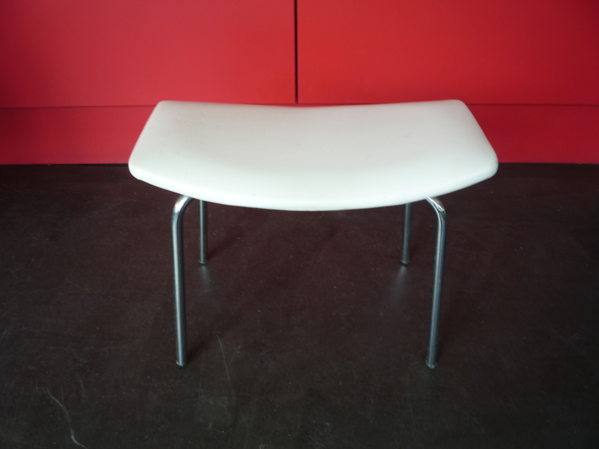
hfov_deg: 60.0
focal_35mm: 30
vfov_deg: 46.8
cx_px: 300
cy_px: 224
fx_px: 519
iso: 100
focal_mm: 5.2
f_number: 3.3
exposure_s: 1/30
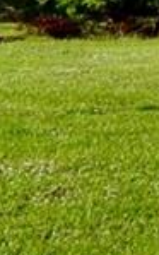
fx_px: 2734
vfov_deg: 5.3
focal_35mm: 394
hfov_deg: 3.2
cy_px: 8
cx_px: 668
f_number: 8
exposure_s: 1/250
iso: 140
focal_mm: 24
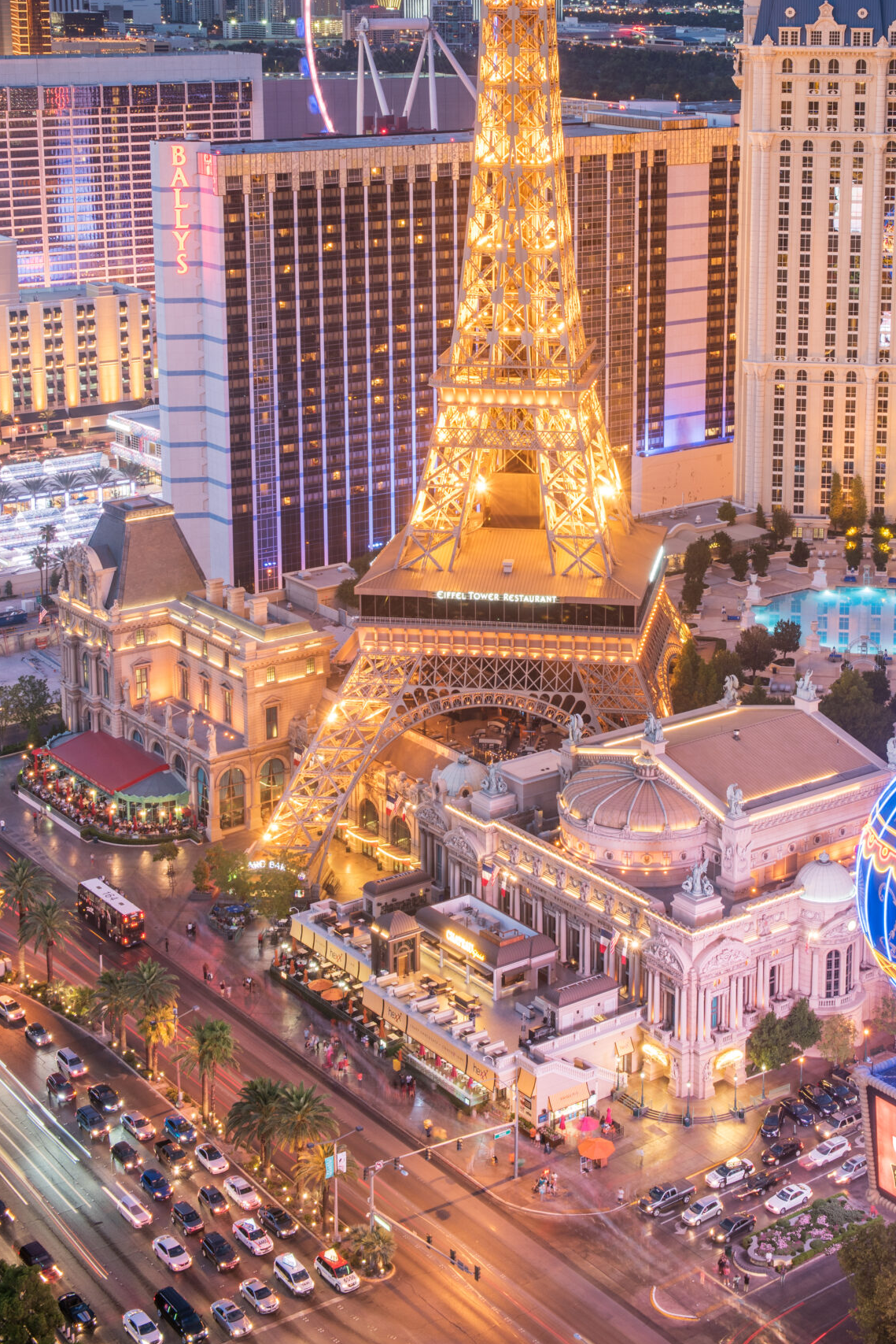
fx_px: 2238
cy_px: 426
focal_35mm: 60
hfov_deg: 22.5
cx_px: 631
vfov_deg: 33.0
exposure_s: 13
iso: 64
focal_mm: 40
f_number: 10
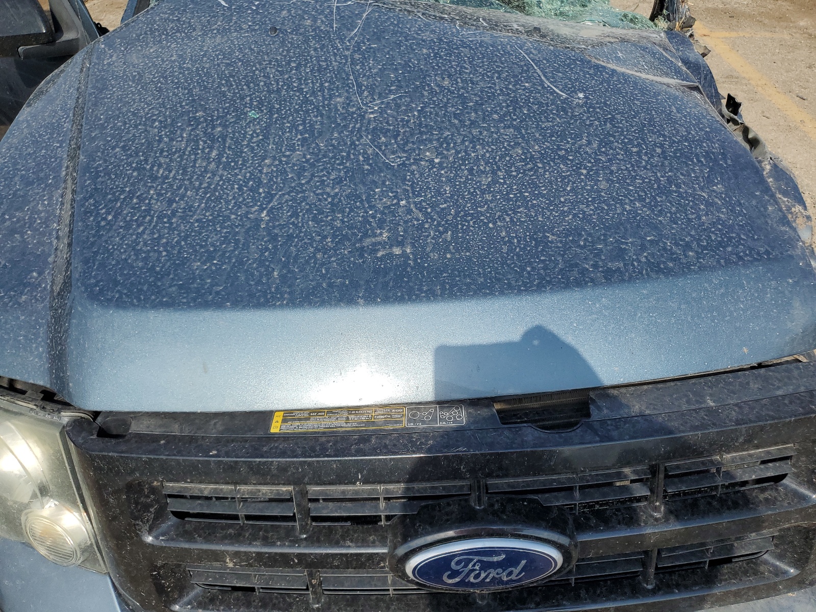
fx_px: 613
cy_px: 306
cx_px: 408
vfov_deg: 53.1
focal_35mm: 26
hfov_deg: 67.3
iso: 50
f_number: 1.5
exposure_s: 1/5000
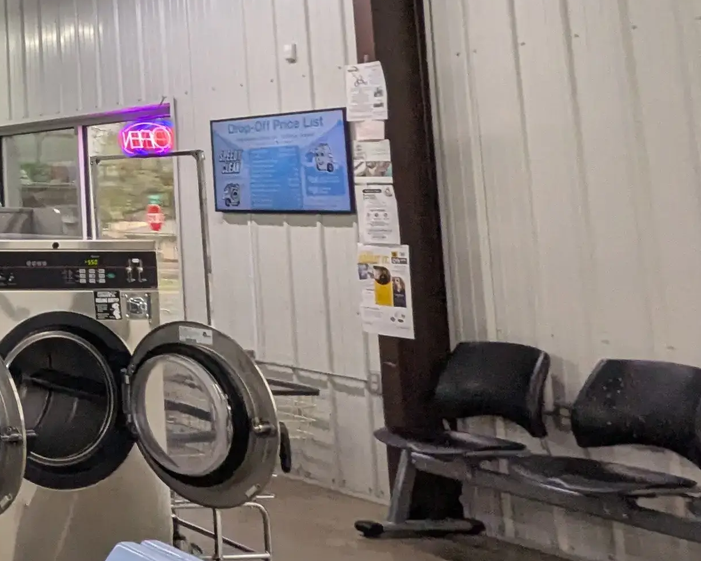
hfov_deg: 24.0
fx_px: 1079
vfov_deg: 28.3
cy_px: 83
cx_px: -460
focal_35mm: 52
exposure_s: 1/126
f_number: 2.2
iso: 175
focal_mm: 2.35
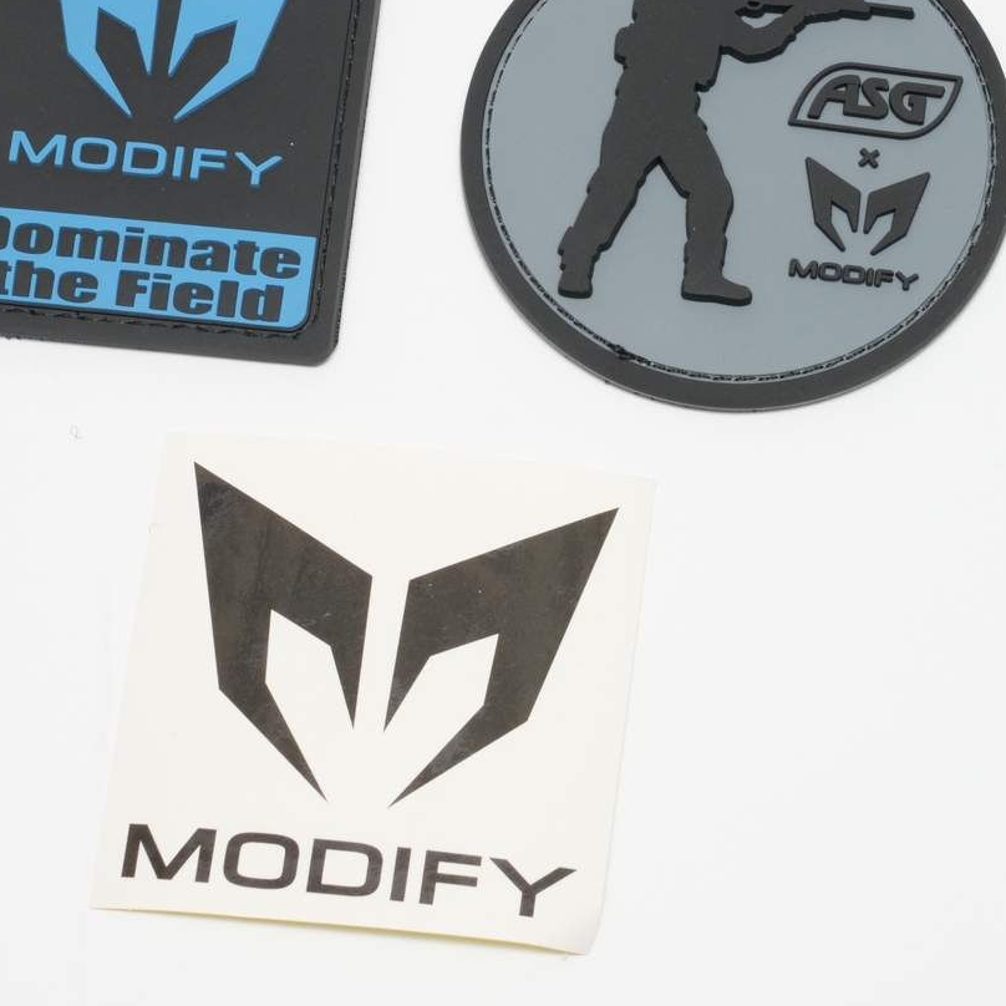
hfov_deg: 9.8
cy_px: 378
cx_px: 438
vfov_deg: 9.8
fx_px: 5885
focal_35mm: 179
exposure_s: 1/60
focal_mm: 105
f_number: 22
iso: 1600
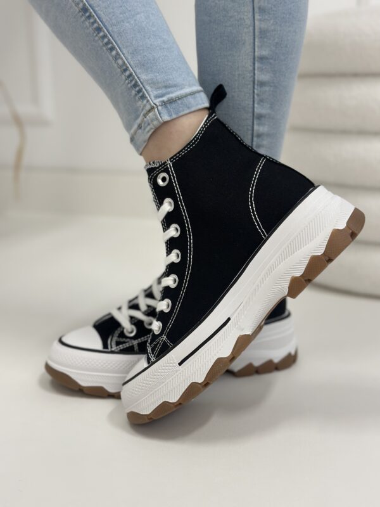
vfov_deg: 39.7
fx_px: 703
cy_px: 254
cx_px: 190
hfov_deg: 30.3
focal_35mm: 48
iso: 125
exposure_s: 1/100
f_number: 1.78
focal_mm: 6.86
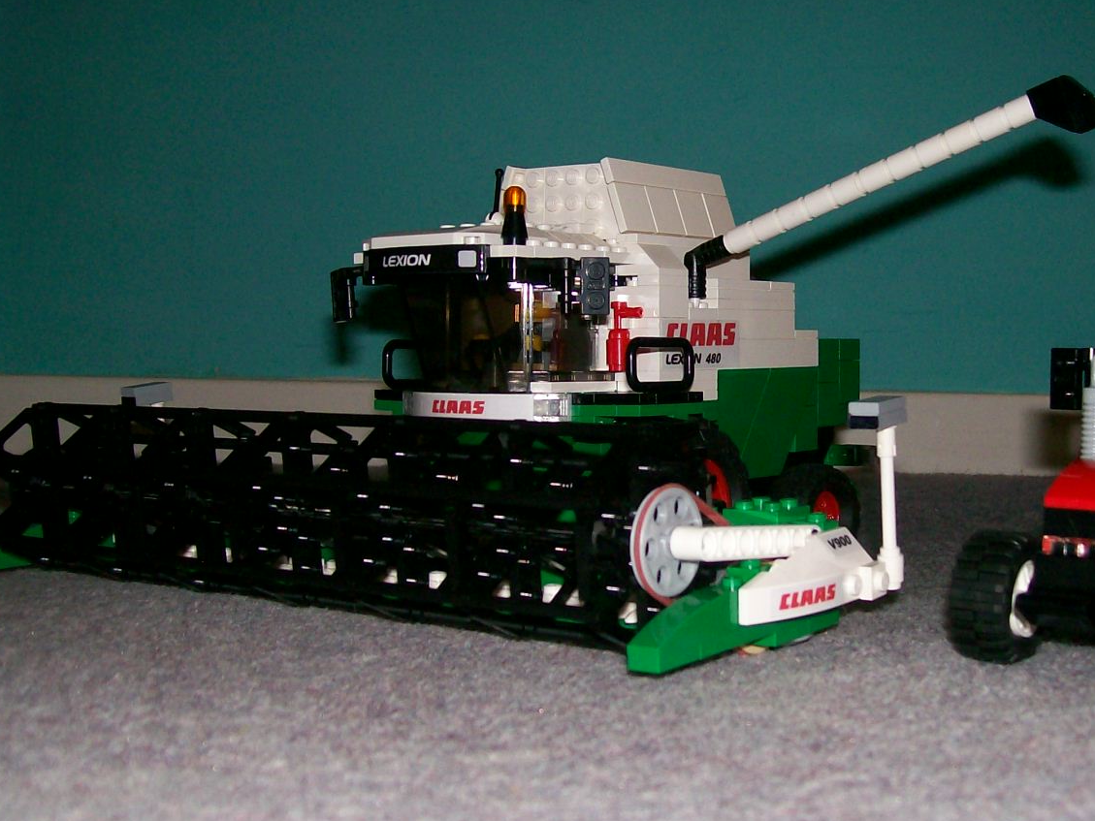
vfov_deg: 28.5
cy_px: 360
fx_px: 1613
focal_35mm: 51
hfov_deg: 37.3
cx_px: 672
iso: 80
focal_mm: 6
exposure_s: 1/64
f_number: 2.7
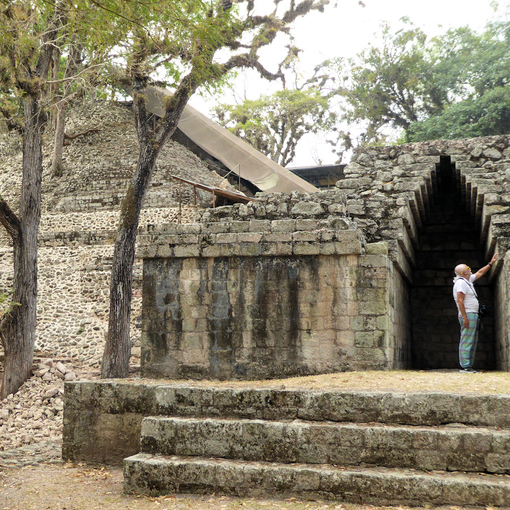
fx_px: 700
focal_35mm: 42
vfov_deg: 40.0
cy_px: 252
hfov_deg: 40.0
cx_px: 231
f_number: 3.7
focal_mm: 6.3
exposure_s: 1/200
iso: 100
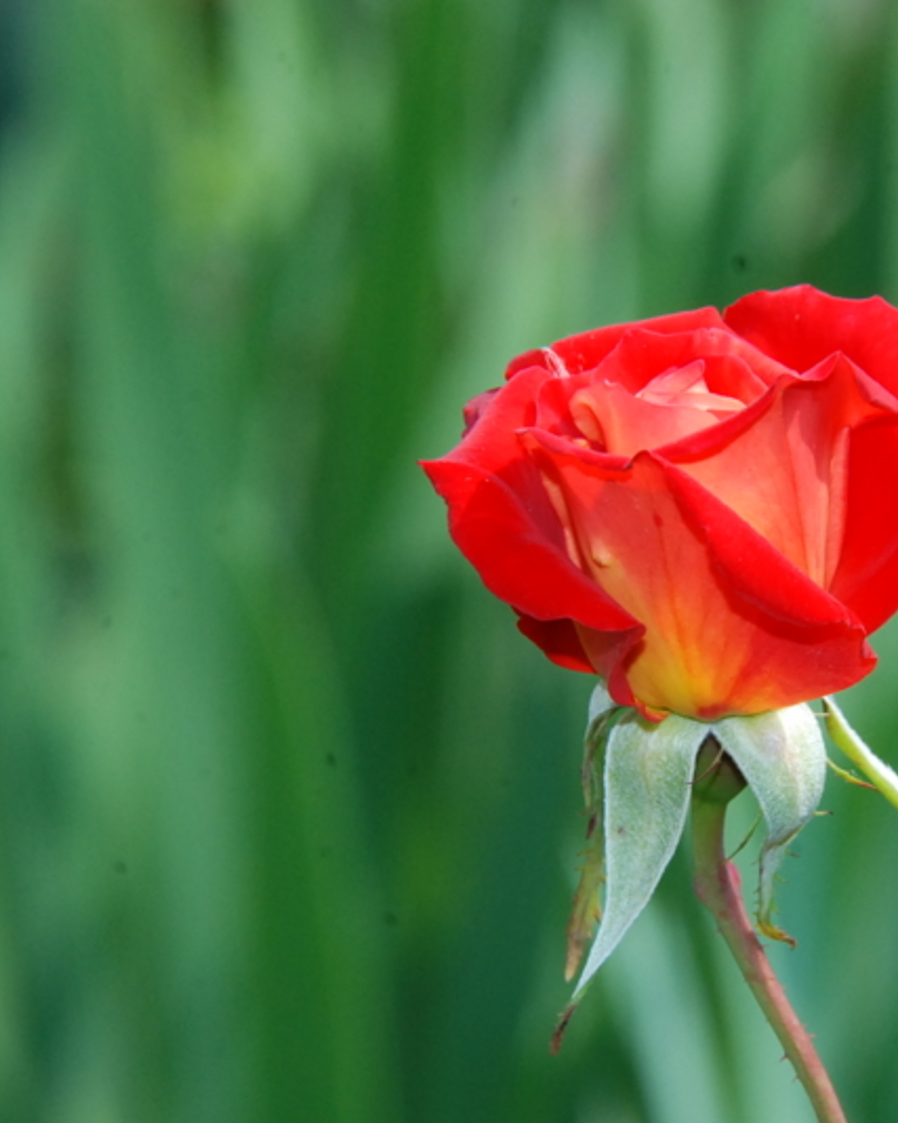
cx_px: 768
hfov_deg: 2.4
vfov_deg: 3.1
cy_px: 562
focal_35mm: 634
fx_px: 21069
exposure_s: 1/200
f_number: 18
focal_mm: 300
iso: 800
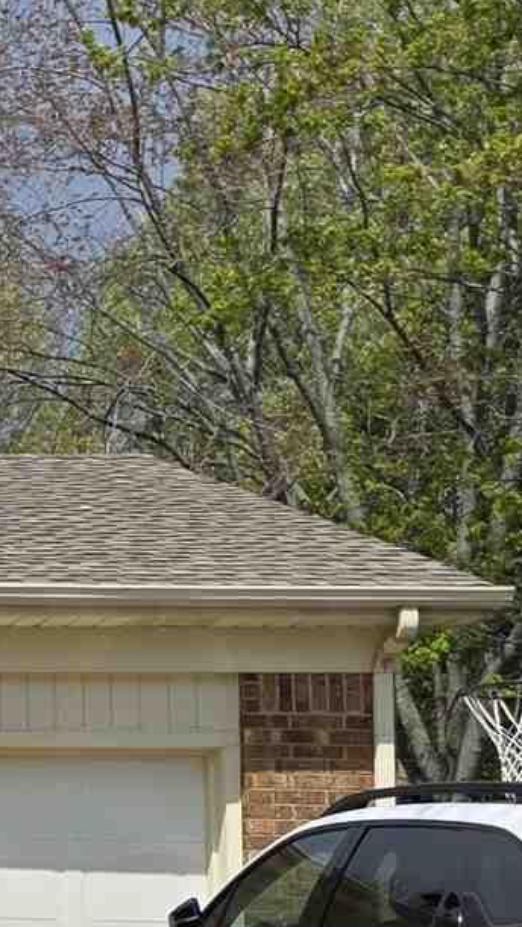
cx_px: -1146
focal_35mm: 126
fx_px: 3098
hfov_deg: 8.0
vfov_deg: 16.9
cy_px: 771
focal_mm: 6.3
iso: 80
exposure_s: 1/7626
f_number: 1.7
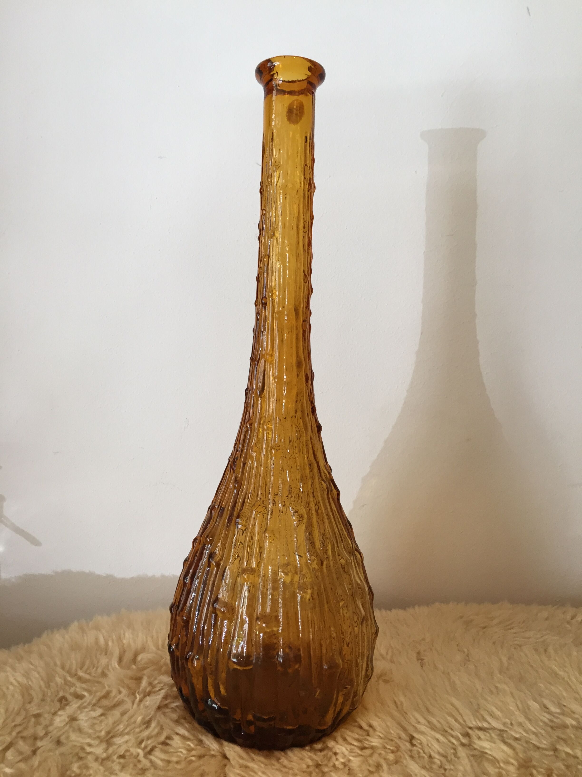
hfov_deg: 48.2
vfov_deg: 61.7
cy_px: 388
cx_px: 291
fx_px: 650
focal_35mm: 29
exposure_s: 1/33
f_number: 2.2
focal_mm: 4.15
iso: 50
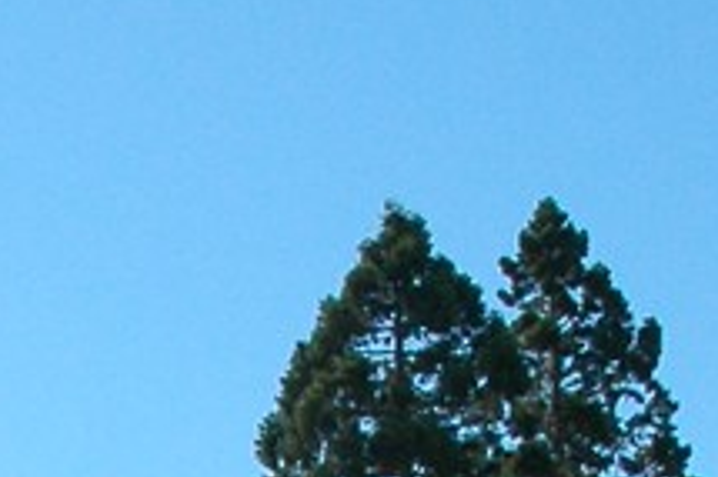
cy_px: 1374
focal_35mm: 189
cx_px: -311
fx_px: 3767
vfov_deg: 6.7
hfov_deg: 10.6
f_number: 10
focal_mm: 18
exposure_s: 1/250
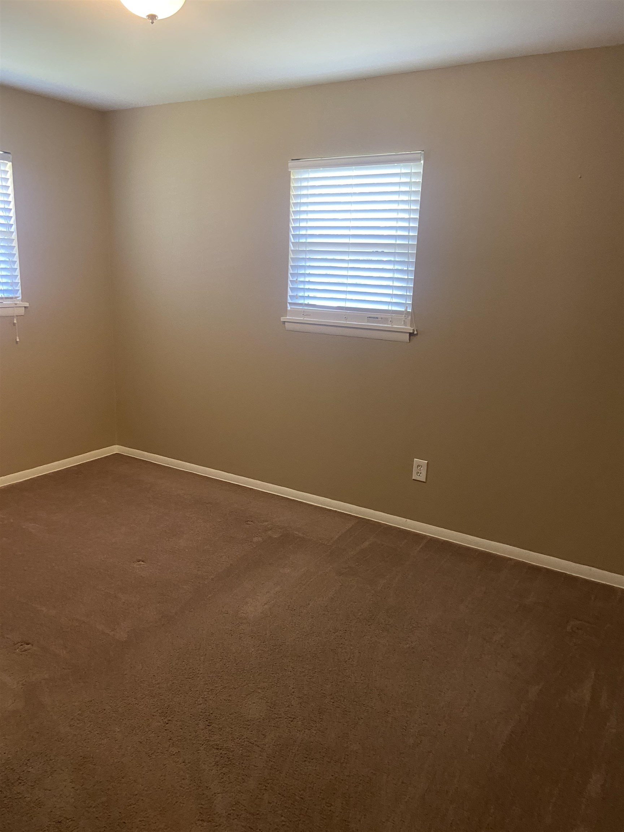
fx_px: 625
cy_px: 416
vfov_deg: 67.3
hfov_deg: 53.1
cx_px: 312
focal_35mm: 26
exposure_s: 1/60
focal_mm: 4.25
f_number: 1.8
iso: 200
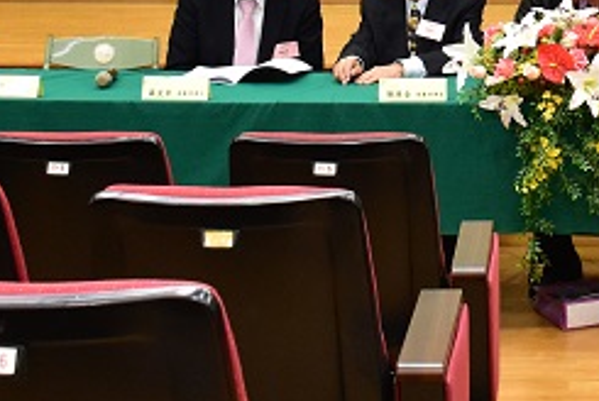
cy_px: -108
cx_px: 601
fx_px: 1649
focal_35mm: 99
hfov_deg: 20.0
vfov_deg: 13.4
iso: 2500
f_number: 4.5
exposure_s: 1/60
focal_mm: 18
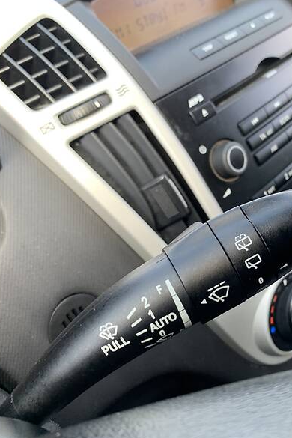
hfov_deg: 34.9
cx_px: 229
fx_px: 450
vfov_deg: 51.9
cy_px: 223
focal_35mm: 37
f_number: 1.8
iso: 64
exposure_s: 1/121
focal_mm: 4.2
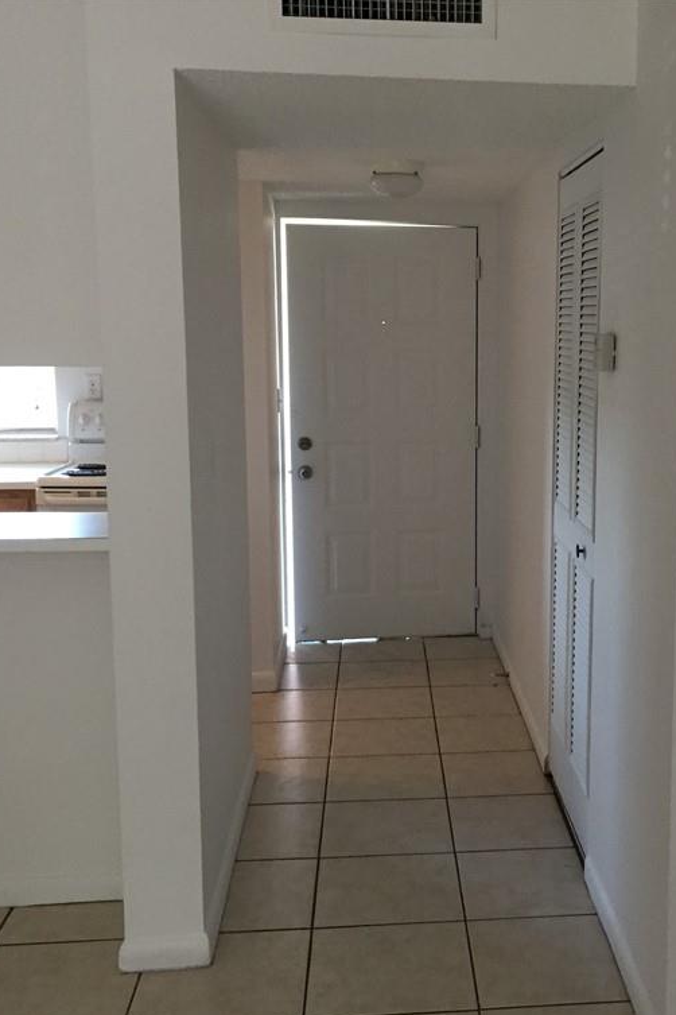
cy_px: 515
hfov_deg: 32.1
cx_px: 500
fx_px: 1155
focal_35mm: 41
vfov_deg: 47.4
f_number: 2.2
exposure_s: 1/30
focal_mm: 4.15
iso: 160
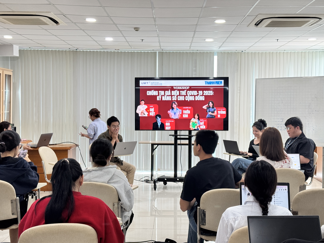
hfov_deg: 39.7
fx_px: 449
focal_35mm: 48
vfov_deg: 30.3
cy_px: 122
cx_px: 162
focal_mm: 6.76
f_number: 1.78
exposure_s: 1/60
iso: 125
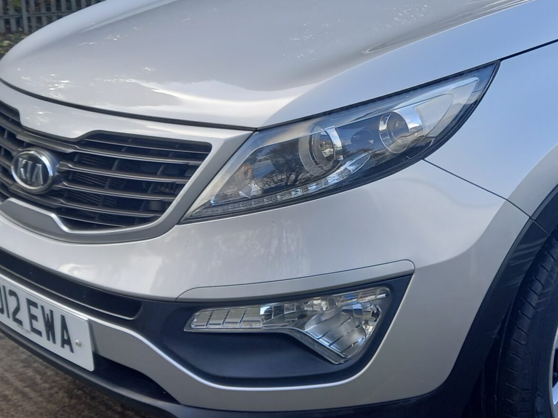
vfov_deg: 26.4
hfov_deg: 34.0
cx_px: 436
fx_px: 887
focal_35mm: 55
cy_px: 128
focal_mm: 4.6
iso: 32
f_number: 2
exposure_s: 1/120
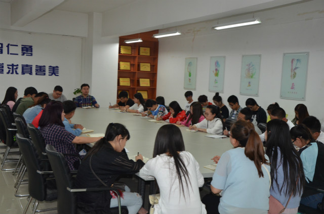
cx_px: 162
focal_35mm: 39
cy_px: 107
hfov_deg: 49.7
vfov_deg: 34.0
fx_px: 350
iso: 1000
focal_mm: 26
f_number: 5
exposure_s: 1/160
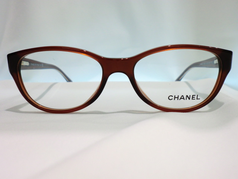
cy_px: 90
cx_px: 119
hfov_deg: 56.8
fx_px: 220
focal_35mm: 32
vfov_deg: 44.2
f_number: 3.5
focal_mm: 5.8
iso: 125
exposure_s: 1/60
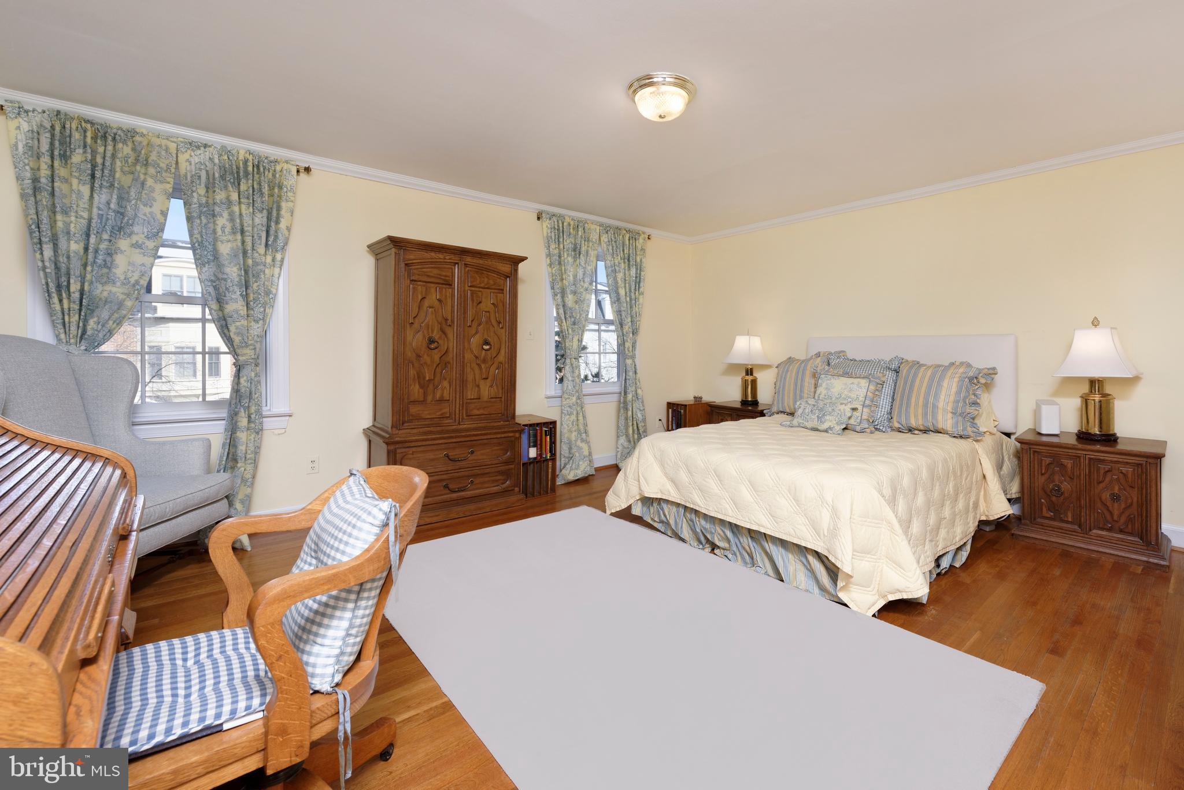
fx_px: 460
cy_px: 395
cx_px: 592
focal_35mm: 14
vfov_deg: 81.2
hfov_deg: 104.2
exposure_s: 1/100
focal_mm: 14
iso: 320
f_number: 14
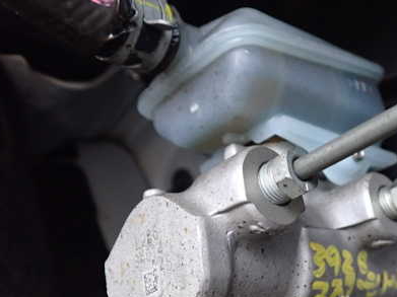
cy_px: 188
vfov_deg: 31.3
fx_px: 527
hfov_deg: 40.3
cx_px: 288
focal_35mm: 46
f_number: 2.3
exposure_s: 1/30
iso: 640
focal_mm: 5.4
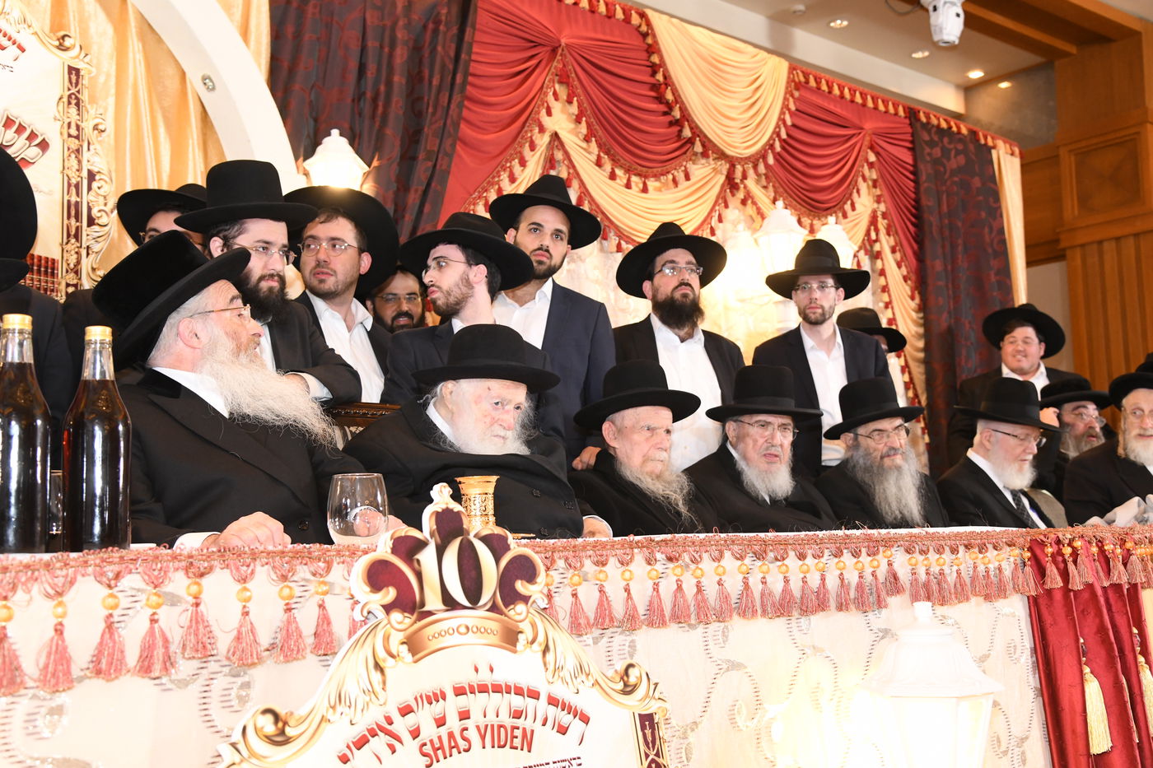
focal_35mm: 40
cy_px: 384
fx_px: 1281
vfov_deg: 33.4
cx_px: 576
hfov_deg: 48.5
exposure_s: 1/125
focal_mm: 40
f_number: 5.6
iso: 2500
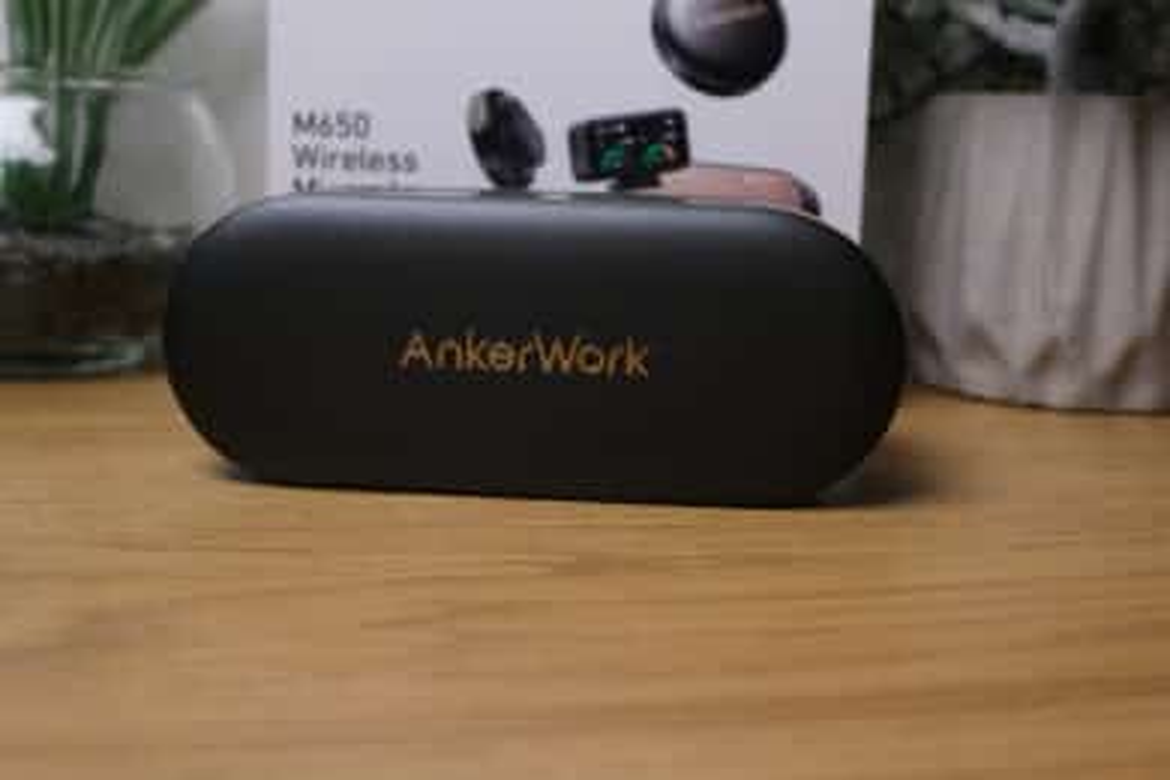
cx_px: 585
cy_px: 390
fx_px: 1560
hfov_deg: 41.1
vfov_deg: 28.1
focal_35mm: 48
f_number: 6.4
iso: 320
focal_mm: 32.1
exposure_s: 1/85
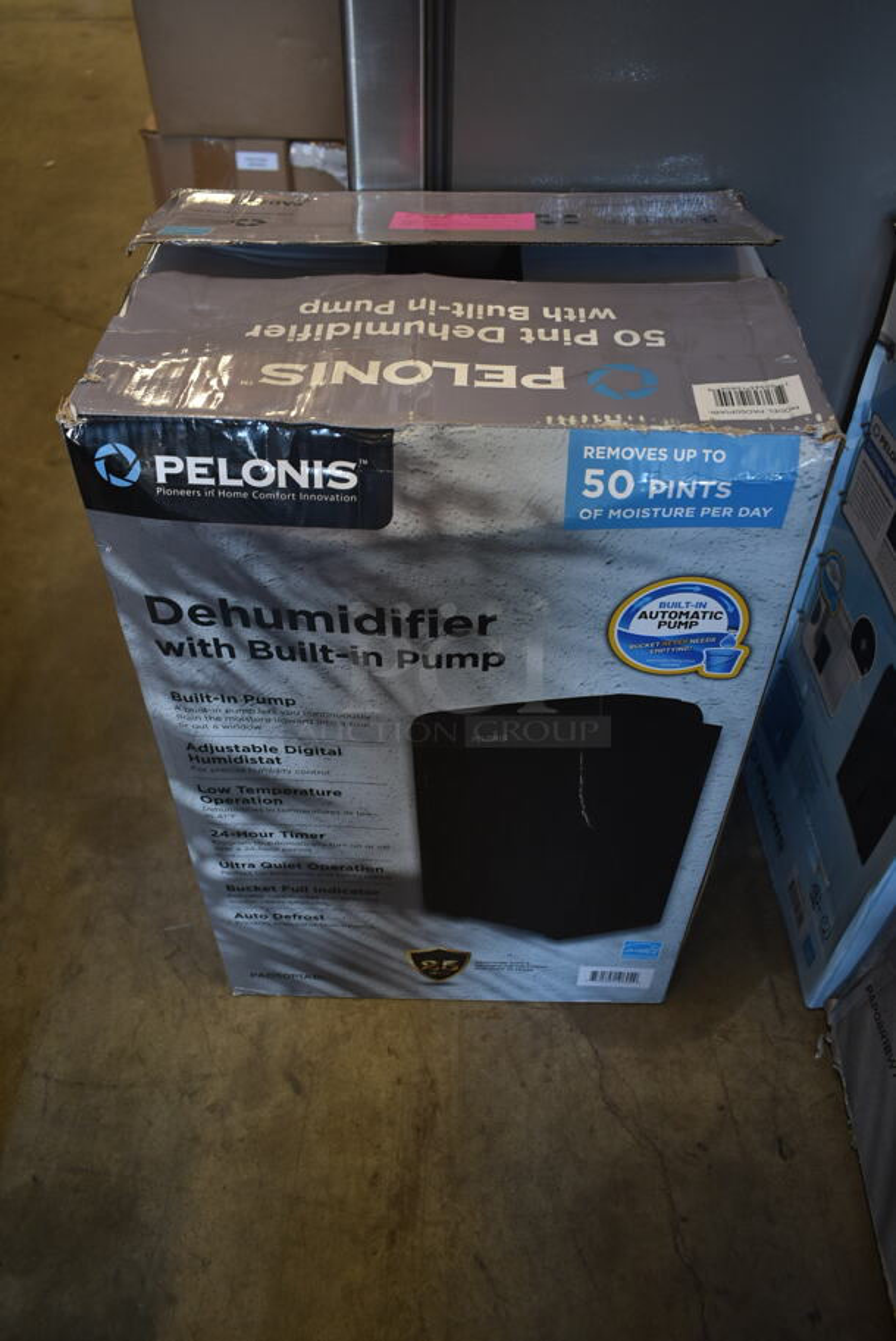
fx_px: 1006
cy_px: 670
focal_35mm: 27
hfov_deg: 48.0
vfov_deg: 67.3
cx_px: 448
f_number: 3.5
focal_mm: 18
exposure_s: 1/30
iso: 220
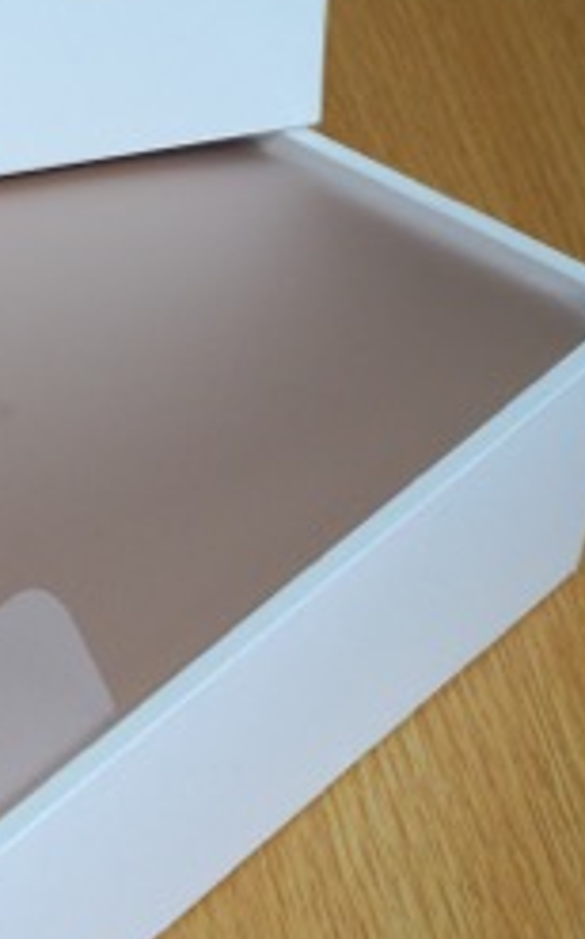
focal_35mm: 119
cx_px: -634
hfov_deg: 10.1
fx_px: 3041
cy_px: 430
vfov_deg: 17.5
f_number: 11
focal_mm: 40
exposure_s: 1/30
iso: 1250
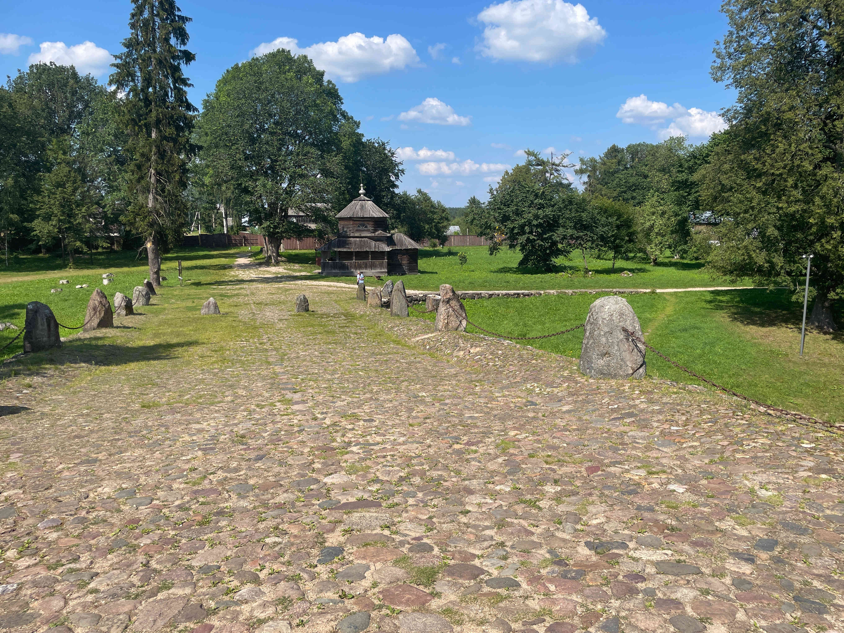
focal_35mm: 26
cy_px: 316
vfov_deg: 53.1
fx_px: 634
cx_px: 422
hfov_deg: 67.3
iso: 32
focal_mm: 4.2
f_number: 1.6
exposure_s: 1/3205
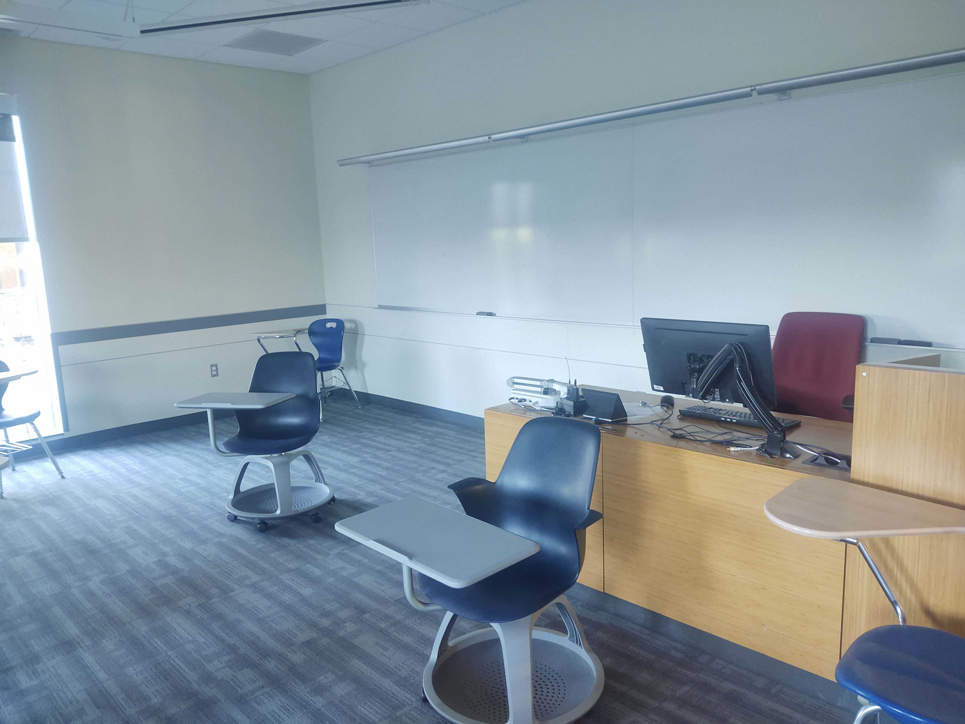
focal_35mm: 27
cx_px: 482
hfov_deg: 65.3
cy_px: 362
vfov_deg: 51.4
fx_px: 753
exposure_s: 1/24
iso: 409
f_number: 1.7
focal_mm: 4.75
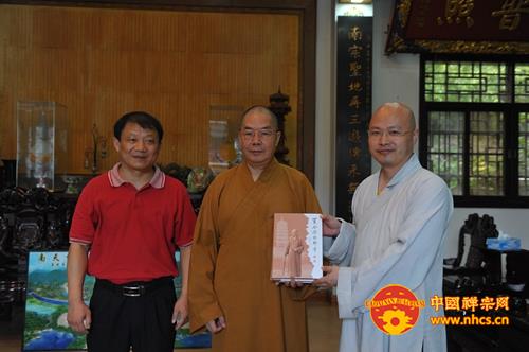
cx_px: 264
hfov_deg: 53.2
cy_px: 176
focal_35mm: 36
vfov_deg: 36.8
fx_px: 528
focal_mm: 36
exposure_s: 1/50
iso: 800
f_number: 3.5
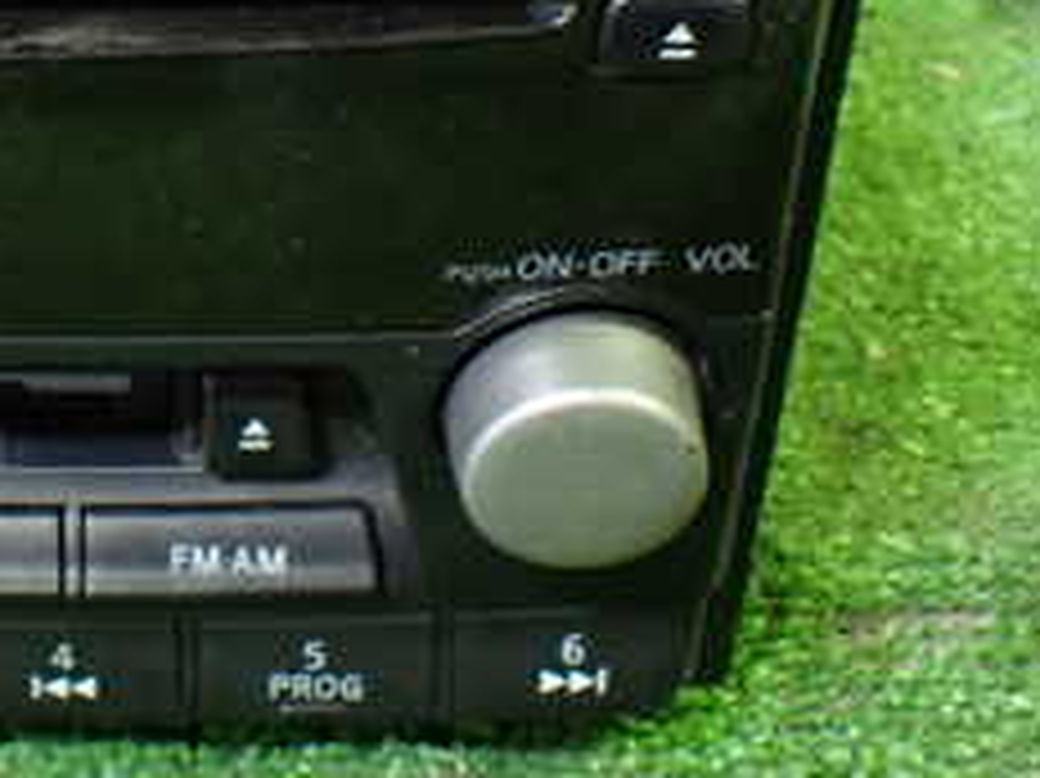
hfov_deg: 23.5
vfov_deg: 18.5
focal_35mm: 78
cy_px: 63
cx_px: -104
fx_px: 2342
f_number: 2.3
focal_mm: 5.4
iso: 1000
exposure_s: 1/30
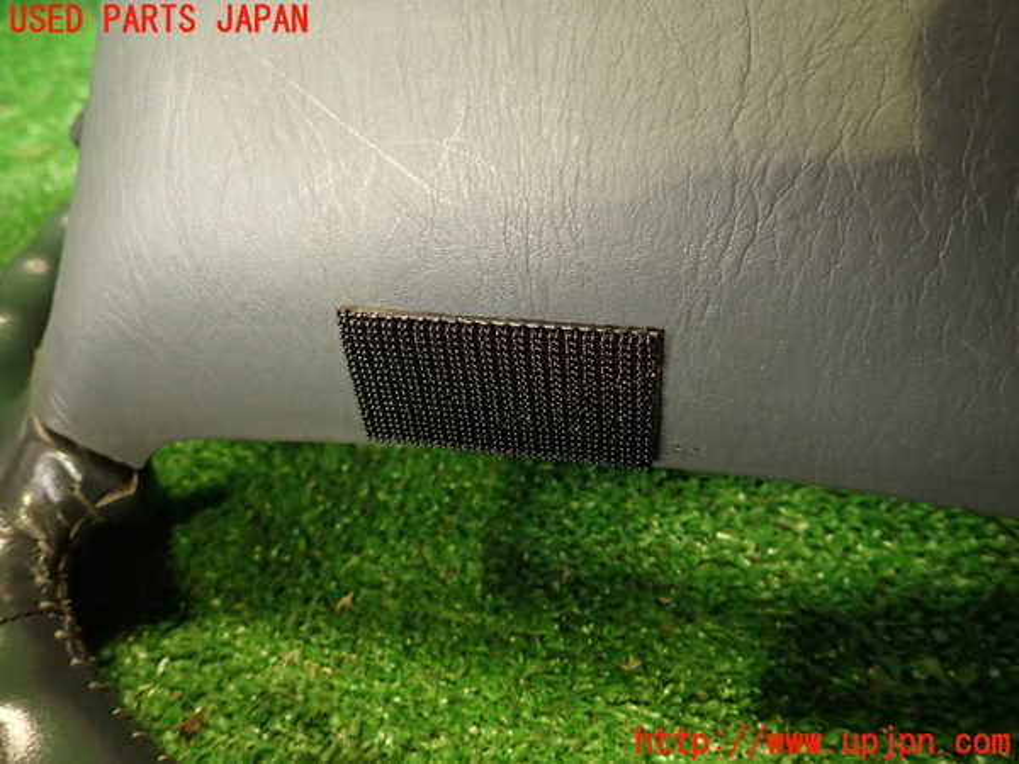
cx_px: 510
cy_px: 382
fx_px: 736
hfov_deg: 69.4
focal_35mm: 25
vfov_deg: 54.9
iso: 320
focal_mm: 4.5
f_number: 2
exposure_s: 1/30
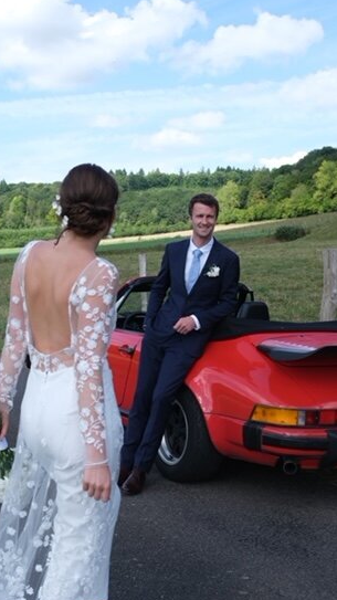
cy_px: 322
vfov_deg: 43.7
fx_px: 747
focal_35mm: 47
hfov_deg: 25.3
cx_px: 118
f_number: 5.6
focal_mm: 25.4
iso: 160
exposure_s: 1/280
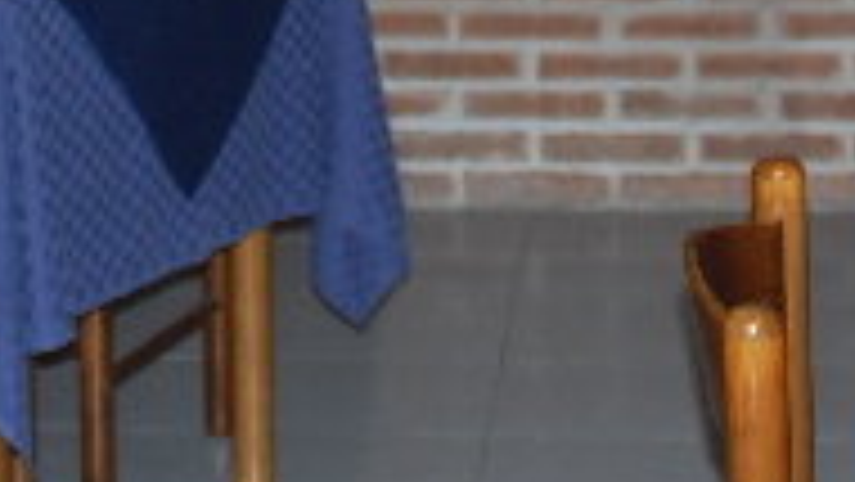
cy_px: -590
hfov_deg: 14.7
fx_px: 3311
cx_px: 428
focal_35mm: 146
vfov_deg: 7.8
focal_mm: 22
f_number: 3.5
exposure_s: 1/60
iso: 200
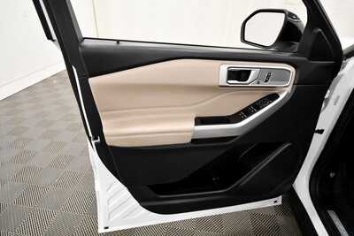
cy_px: 118
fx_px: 187
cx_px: 177
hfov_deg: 86.9
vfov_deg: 64.6
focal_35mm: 19
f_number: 5
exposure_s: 1/125
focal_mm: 13
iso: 1600
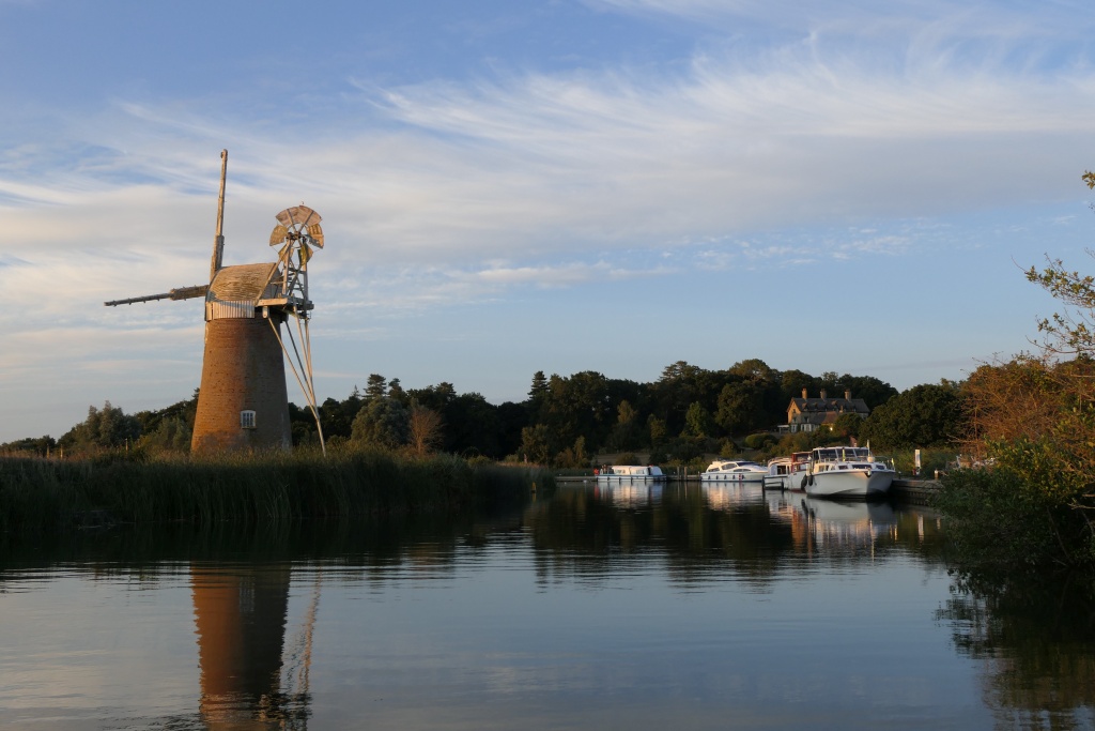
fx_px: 1125
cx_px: 548
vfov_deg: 36.0
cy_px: 366
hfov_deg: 51.9
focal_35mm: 37
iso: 200
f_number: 4
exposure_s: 1/320
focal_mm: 13.5
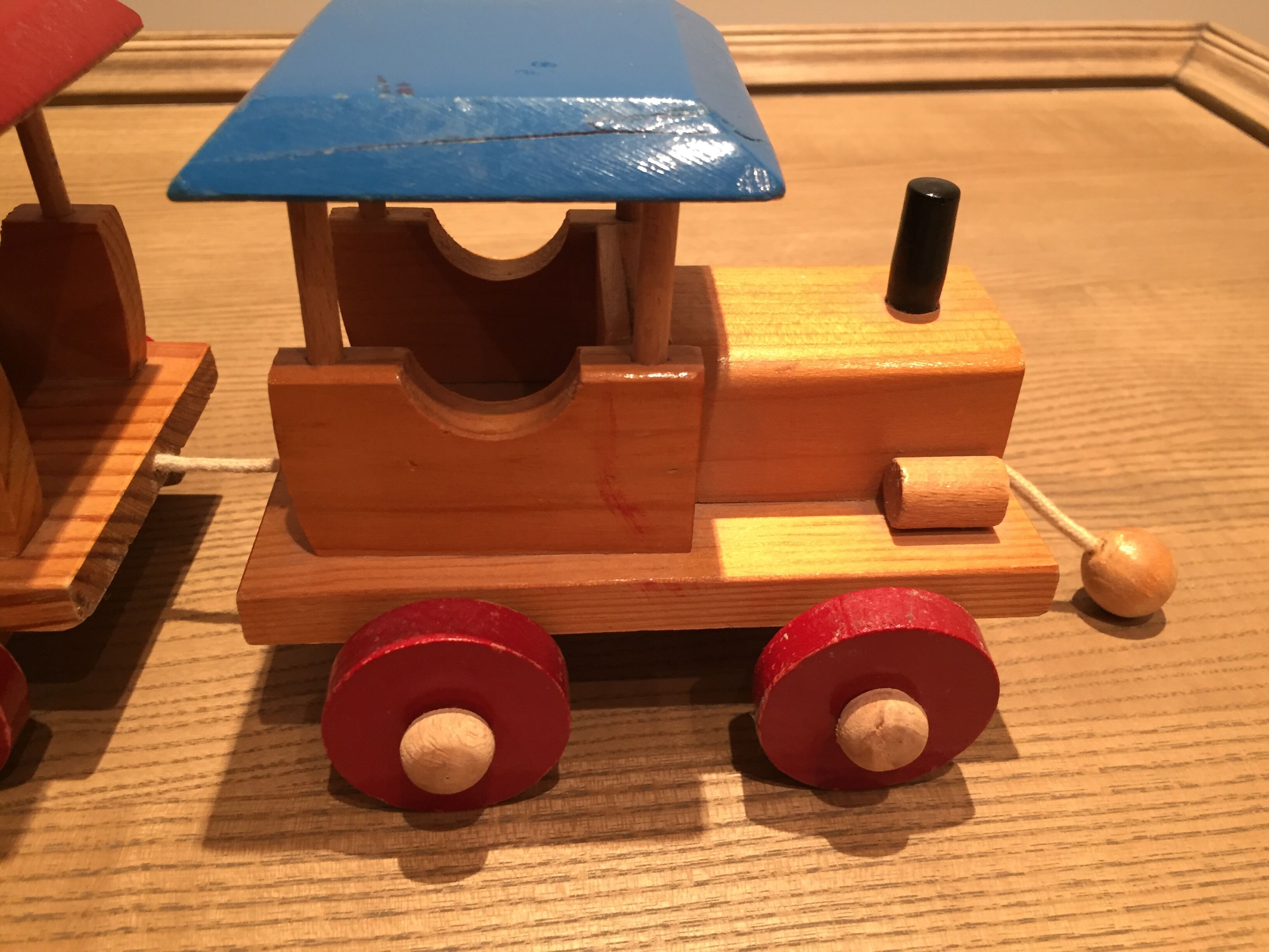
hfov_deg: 61.7
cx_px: 634
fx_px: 1063
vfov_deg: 48.2
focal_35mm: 29
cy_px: 476
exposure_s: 1/33
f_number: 2.2
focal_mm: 4.15
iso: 160
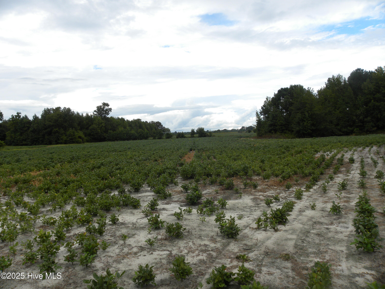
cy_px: 144
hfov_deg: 67.3
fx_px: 289
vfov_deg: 53.1
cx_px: 192
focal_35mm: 26
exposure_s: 1/200
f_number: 4.5
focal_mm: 4.6
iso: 64
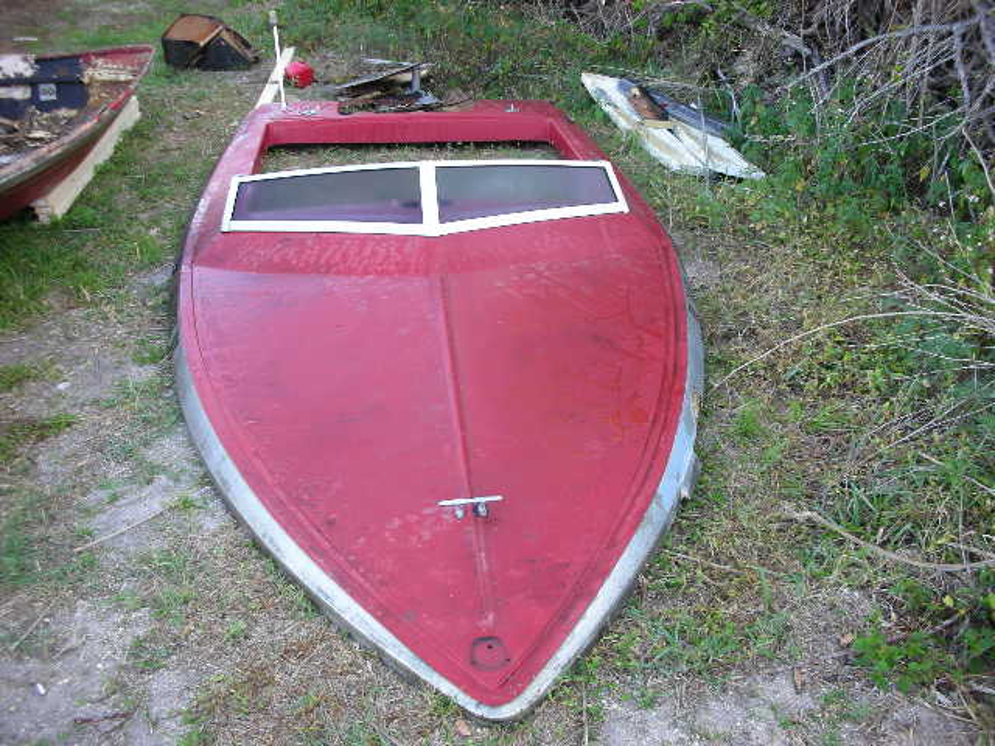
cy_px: 373
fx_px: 1006
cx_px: 498
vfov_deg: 40.7
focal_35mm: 35
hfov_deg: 52.6
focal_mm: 5.8
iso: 50
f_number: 3
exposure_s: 1/36.7
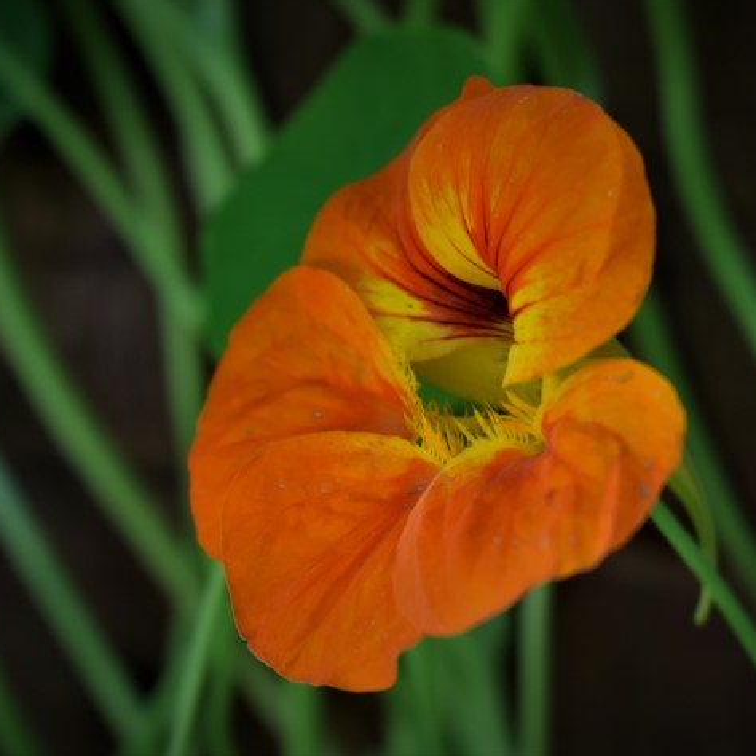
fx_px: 2298
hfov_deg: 18.7
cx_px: 427
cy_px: 376
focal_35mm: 93
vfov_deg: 18.7
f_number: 5.6
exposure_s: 1/125
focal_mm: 48
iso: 720
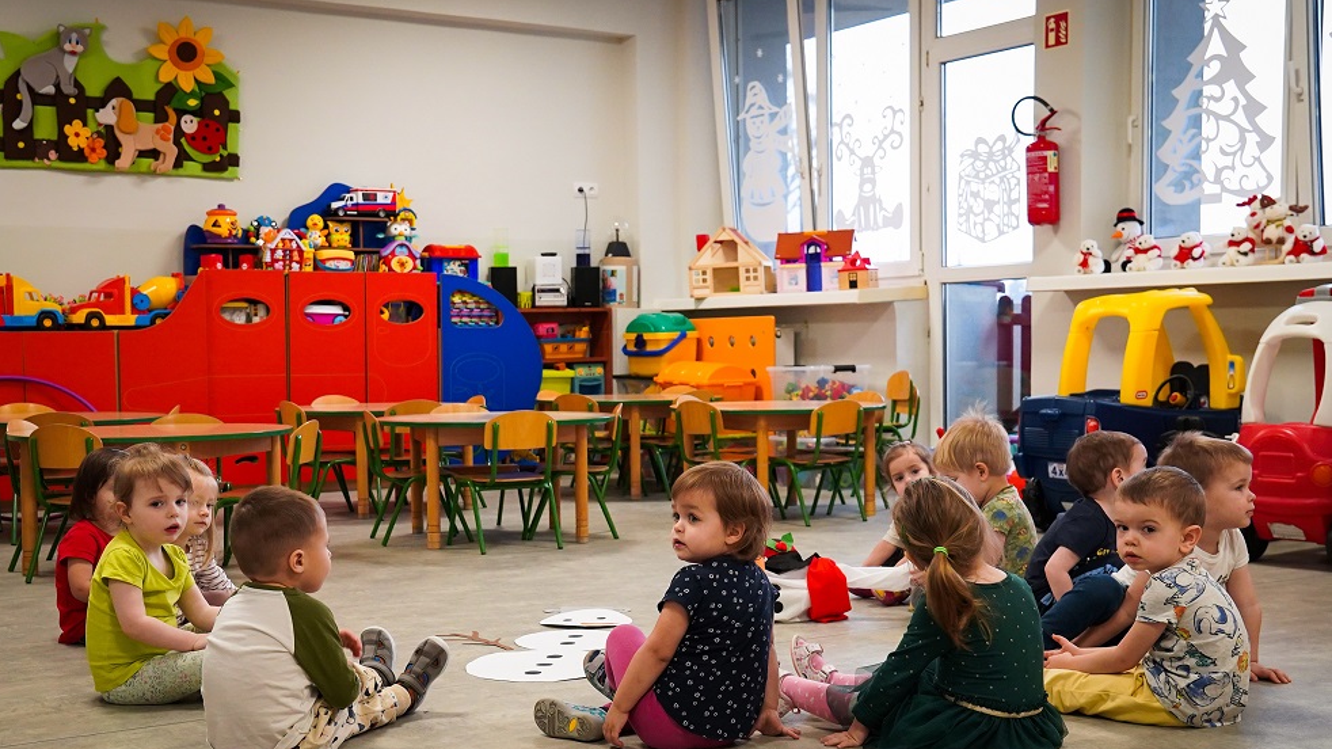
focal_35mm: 48
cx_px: 657
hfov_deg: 42.9
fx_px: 1695
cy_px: 440
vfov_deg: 24.9
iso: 1600
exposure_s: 1/160
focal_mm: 30
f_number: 4
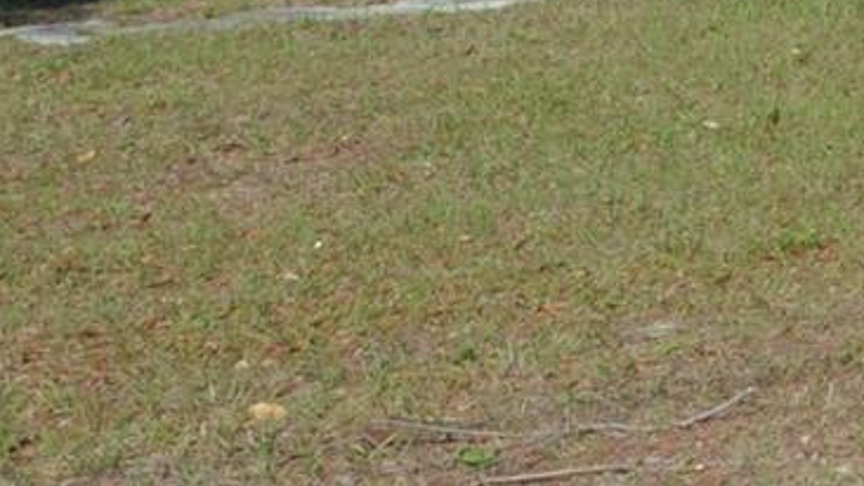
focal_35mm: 96
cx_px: 1693
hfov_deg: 16.9
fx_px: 2200
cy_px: -556
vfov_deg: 11.2
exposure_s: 1/125
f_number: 11
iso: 100
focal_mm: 14
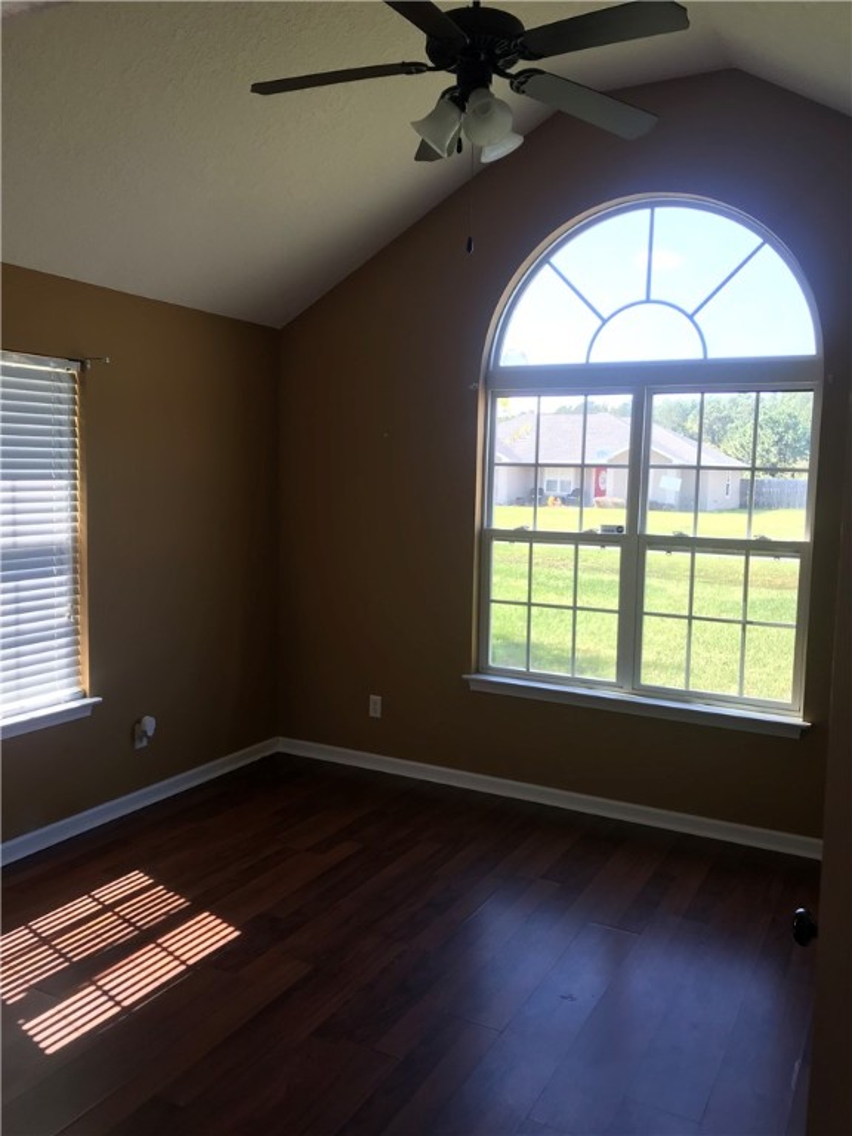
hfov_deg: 49.7
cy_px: 568
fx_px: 919
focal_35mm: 28
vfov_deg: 63.4
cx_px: 426
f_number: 1.8
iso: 25
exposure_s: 1/120
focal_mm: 3.99
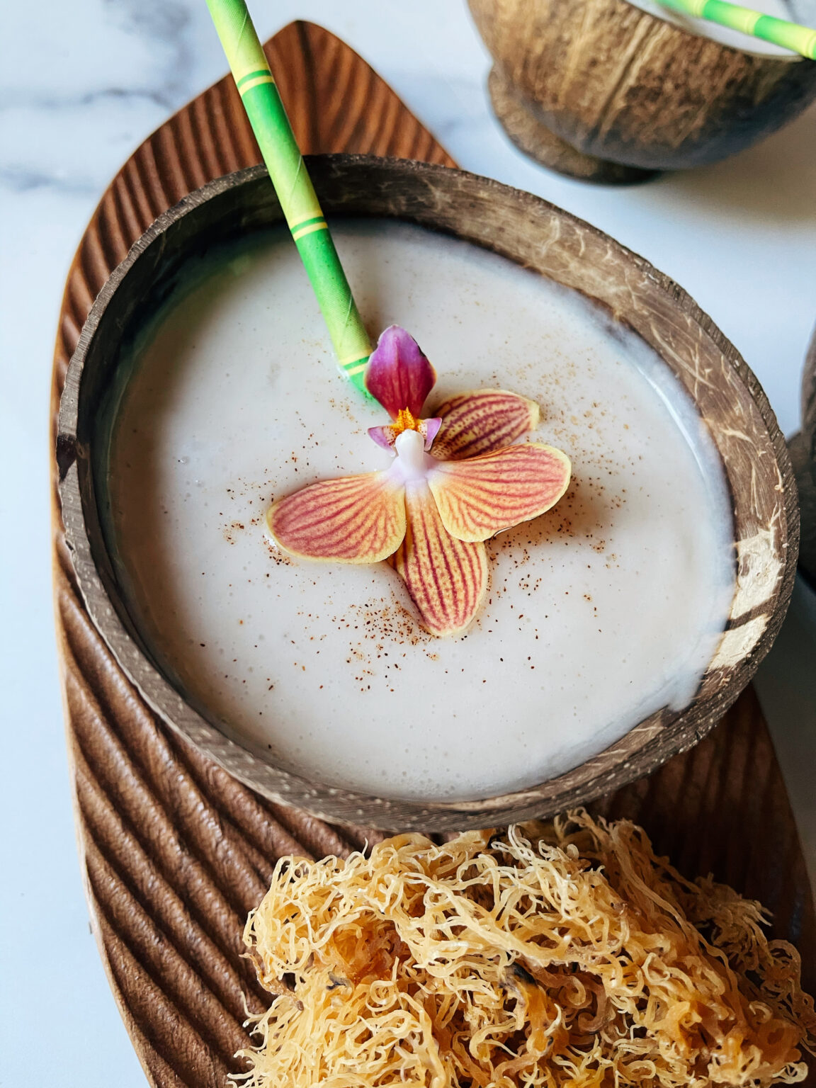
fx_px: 817
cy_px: 544
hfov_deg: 53.1
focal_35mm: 26
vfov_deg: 67.3
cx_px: 408
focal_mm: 5.1
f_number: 1.6
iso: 200
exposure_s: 1/60
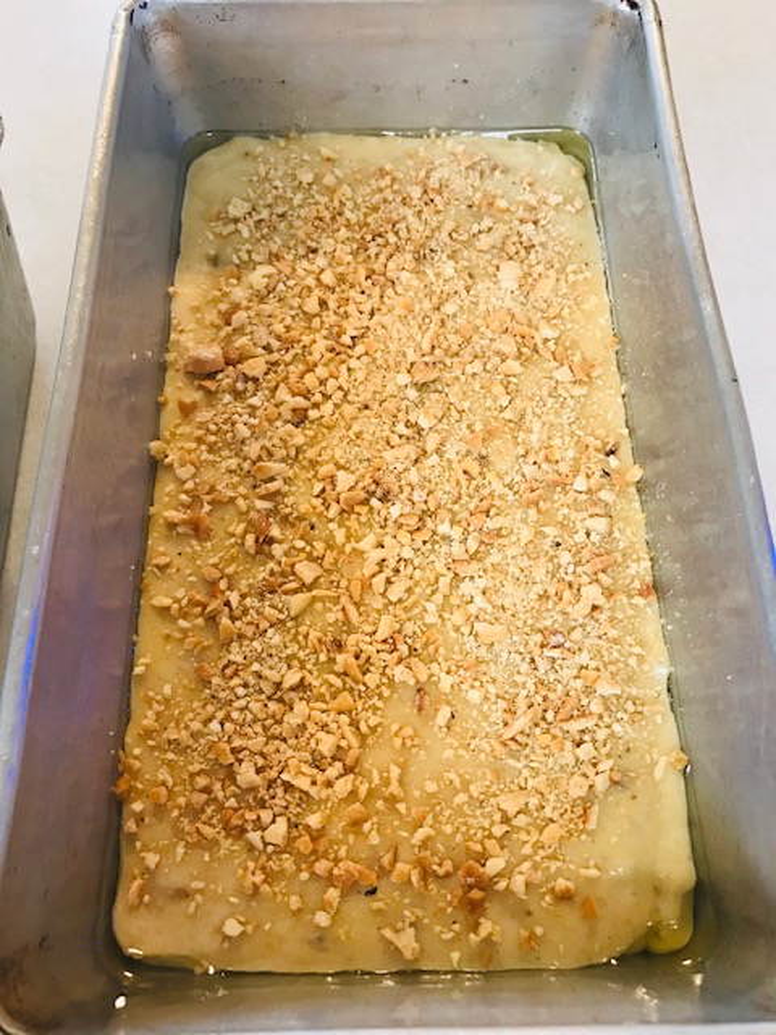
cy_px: 518
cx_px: 388
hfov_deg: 49.7
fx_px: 837
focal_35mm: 28
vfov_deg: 63.4
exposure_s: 1/15
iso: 50
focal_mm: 3.99
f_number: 1.8
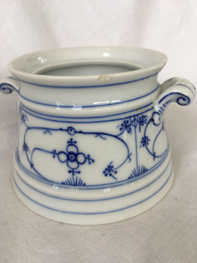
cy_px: 132
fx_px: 220
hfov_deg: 48.2
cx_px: 98
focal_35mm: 29
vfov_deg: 61.7
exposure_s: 1/541
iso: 25
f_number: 2.2
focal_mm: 4.15
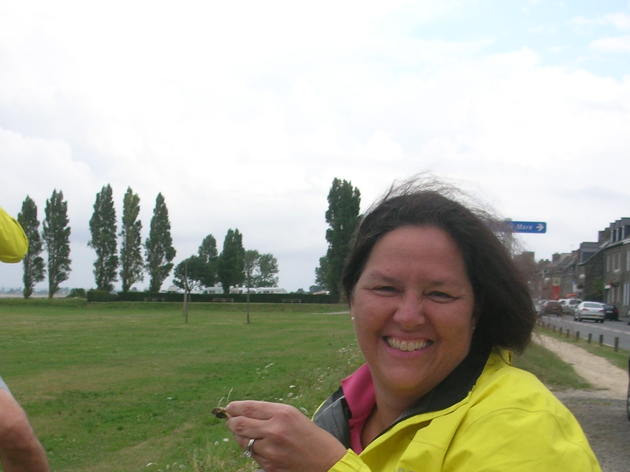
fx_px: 1147
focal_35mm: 63
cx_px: 279
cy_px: 417
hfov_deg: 30.7
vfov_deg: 22.8
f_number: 8.5
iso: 50
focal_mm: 5.8
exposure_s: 1/32.4
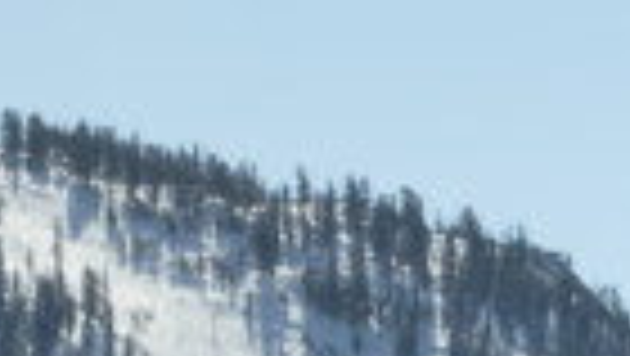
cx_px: 981
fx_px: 7005
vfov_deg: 2.9
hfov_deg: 5.1
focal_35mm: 419
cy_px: 626
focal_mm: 20
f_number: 6.5
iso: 160
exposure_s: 1/160
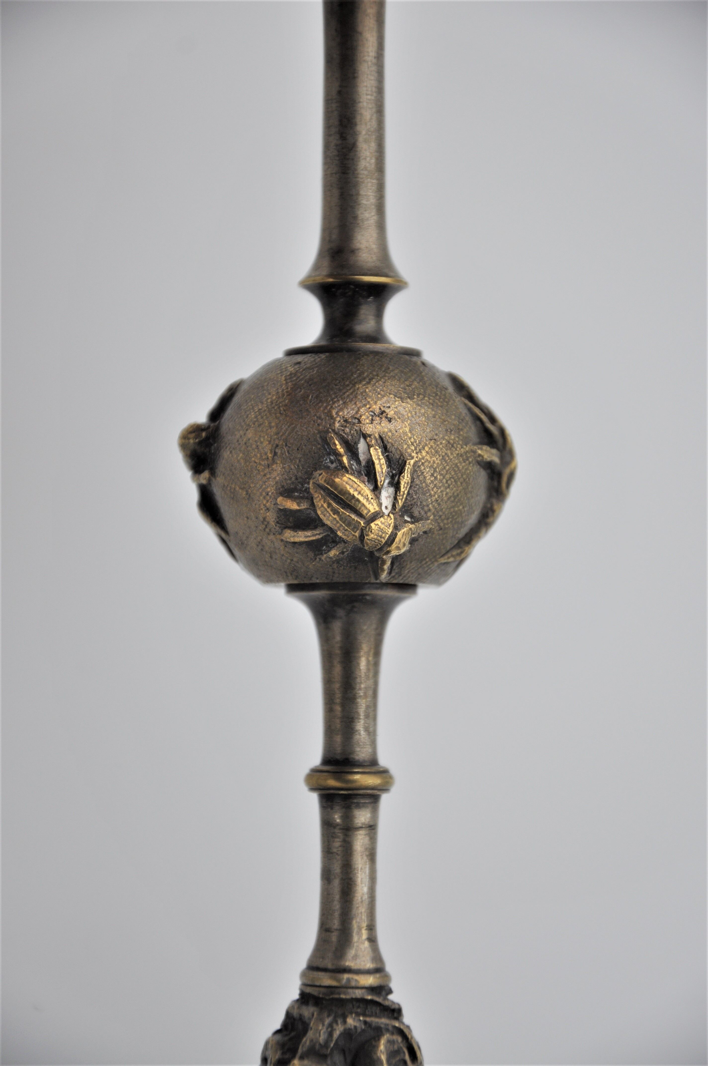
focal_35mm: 158
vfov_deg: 13.1
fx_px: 4658
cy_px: 533
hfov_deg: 8.7
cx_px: 354
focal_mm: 105
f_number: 5.6
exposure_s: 1/500
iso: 250
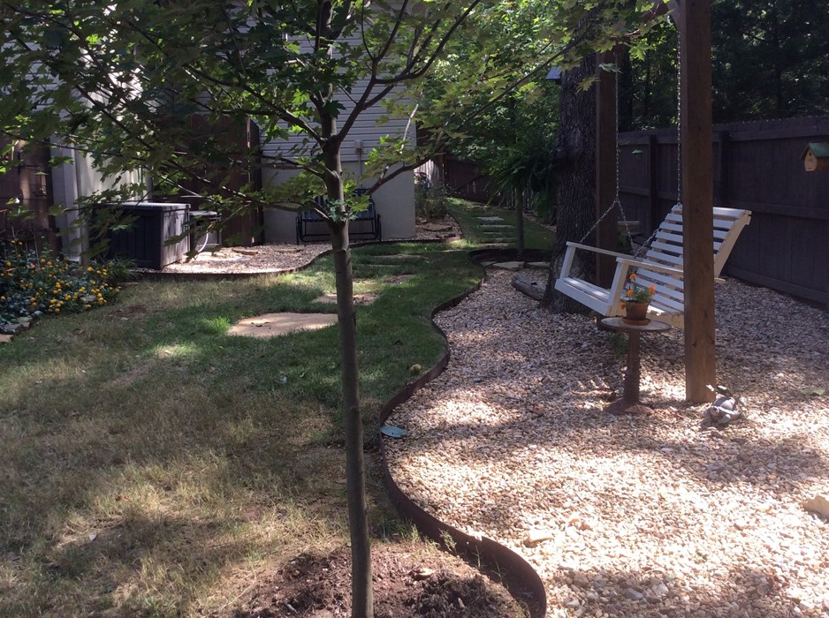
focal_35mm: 35
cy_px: 284
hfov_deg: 52.7
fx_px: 837
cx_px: 411
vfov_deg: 40.6
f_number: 2.4
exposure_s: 1/282
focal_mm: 3.3
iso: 32
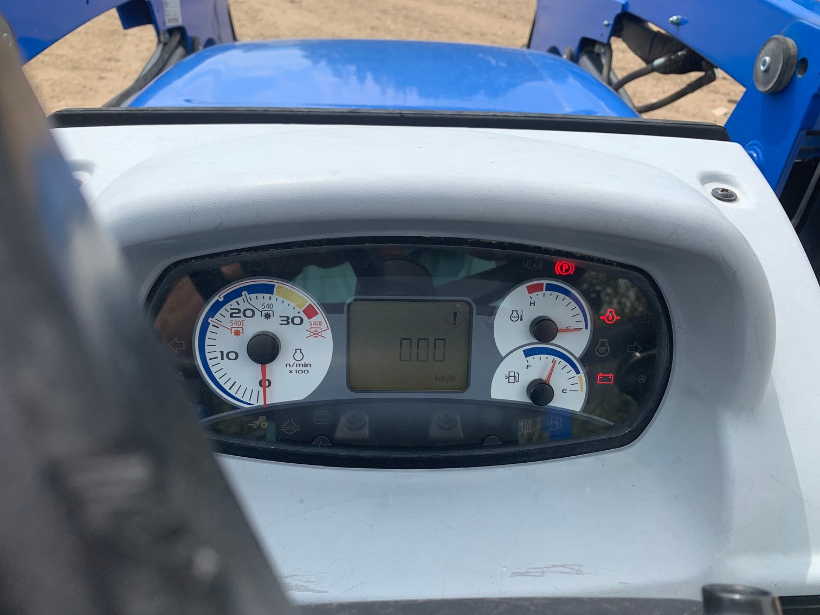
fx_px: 616
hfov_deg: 67.3
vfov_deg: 53.1
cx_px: 410
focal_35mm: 26
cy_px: 308
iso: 25
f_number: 1.8
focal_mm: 4.25
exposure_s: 1/1406
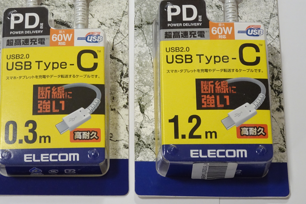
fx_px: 824
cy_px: 57
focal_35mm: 97
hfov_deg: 21.0
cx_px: 128
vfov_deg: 14.1
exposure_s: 1/25
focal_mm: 11.2
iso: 400
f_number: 5
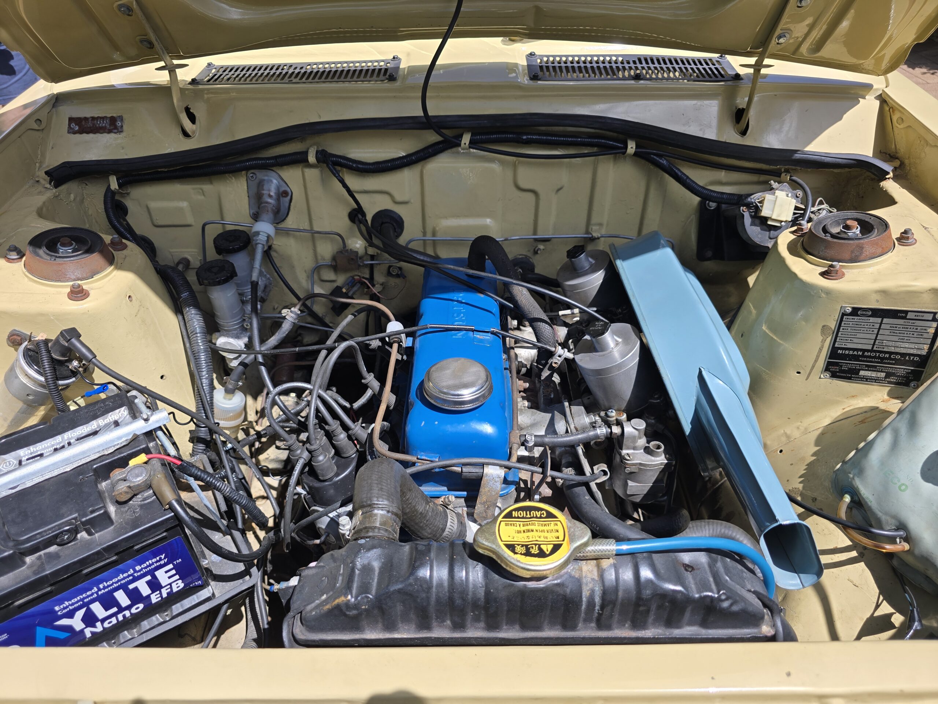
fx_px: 623
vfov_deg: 58.9
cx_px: 469
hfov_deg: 73.9
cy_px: 352
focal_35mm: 23
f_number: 1.7
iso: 12
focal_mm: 6.3
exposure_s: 1/662
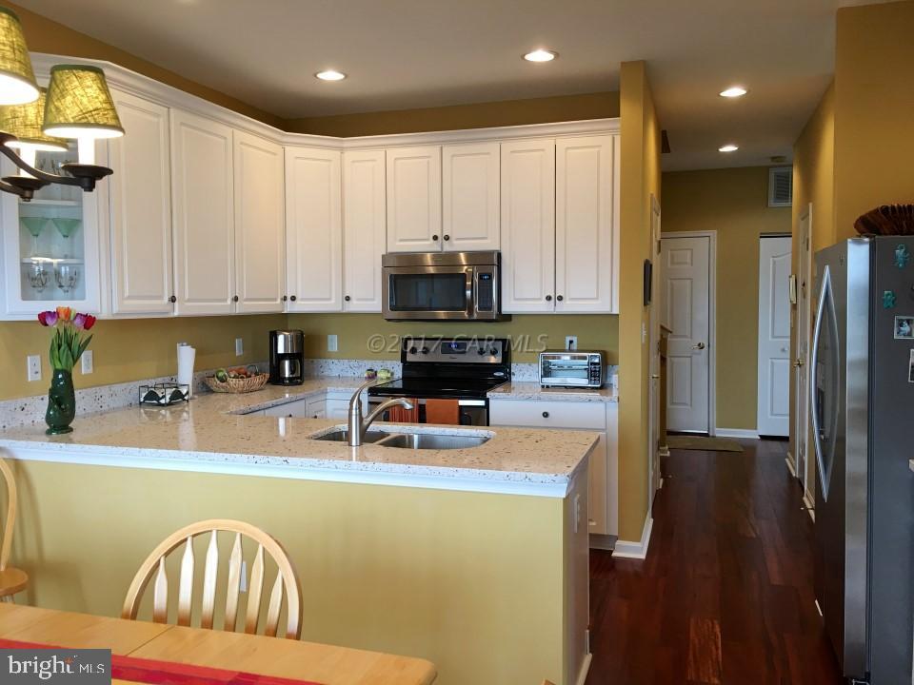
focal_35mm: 29
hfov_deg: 61.7
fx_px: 766
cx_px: 457
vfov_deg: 48.2
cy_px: 342
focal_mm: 4.15
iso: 25
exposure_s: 1/15
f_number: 2.2
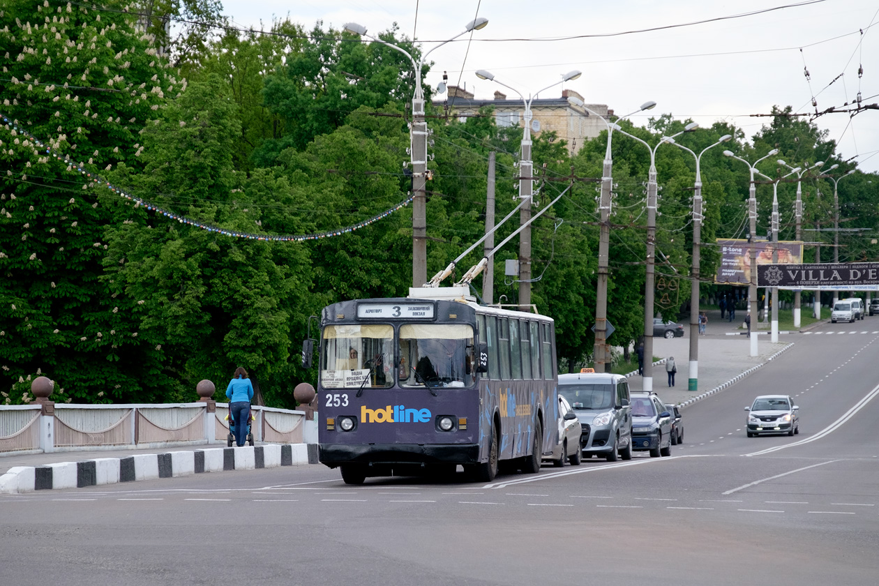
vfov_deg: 9.8
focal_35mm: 140
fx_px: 3418
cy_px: 293
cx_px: 440
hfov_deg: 14.7
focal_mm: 93.2
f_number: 5.6
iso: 1250
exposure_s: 1/500
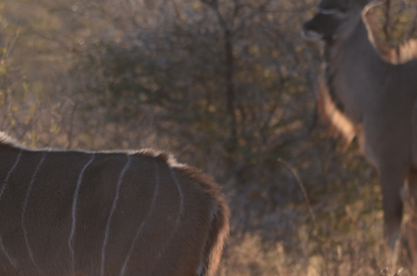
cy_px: 85
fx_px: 11642
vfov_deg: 1.4
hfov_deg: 2.1
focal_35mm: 1007
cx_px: 169
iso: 100
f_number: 5.6
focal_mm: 300
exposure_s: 1/200
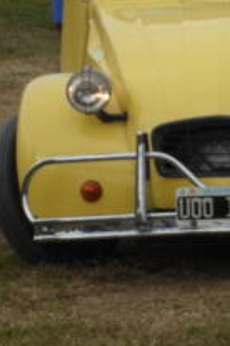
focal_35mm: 313
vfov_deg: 6.6
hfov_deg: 4.4
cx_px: 248
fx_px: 3009
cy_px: 64
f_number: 6.3
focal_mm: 22.5
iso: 80
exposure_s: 1/180
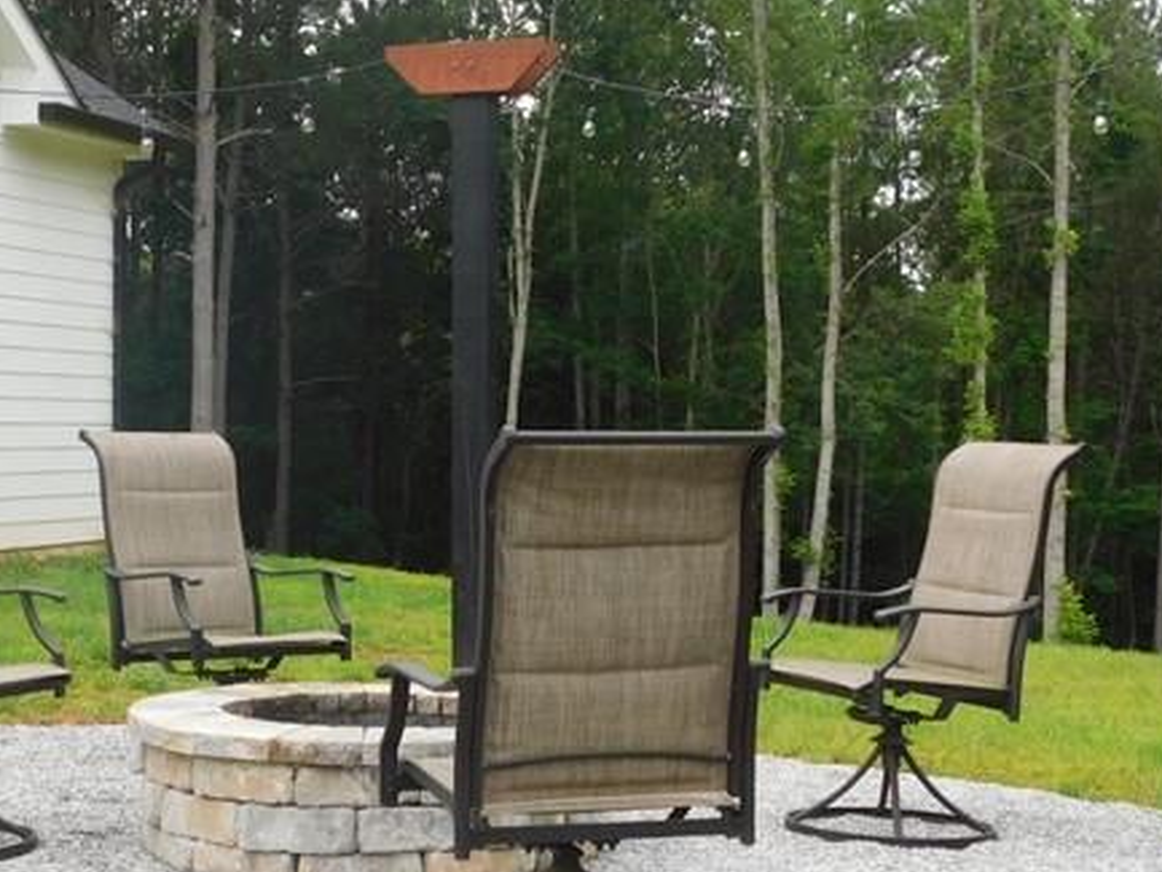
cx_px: 427
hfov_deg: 27.3
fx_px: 2384
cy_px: 424
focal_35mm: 71
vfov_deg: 20.7
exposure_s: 1/320
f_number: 3.2
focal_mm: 5.3
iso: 125
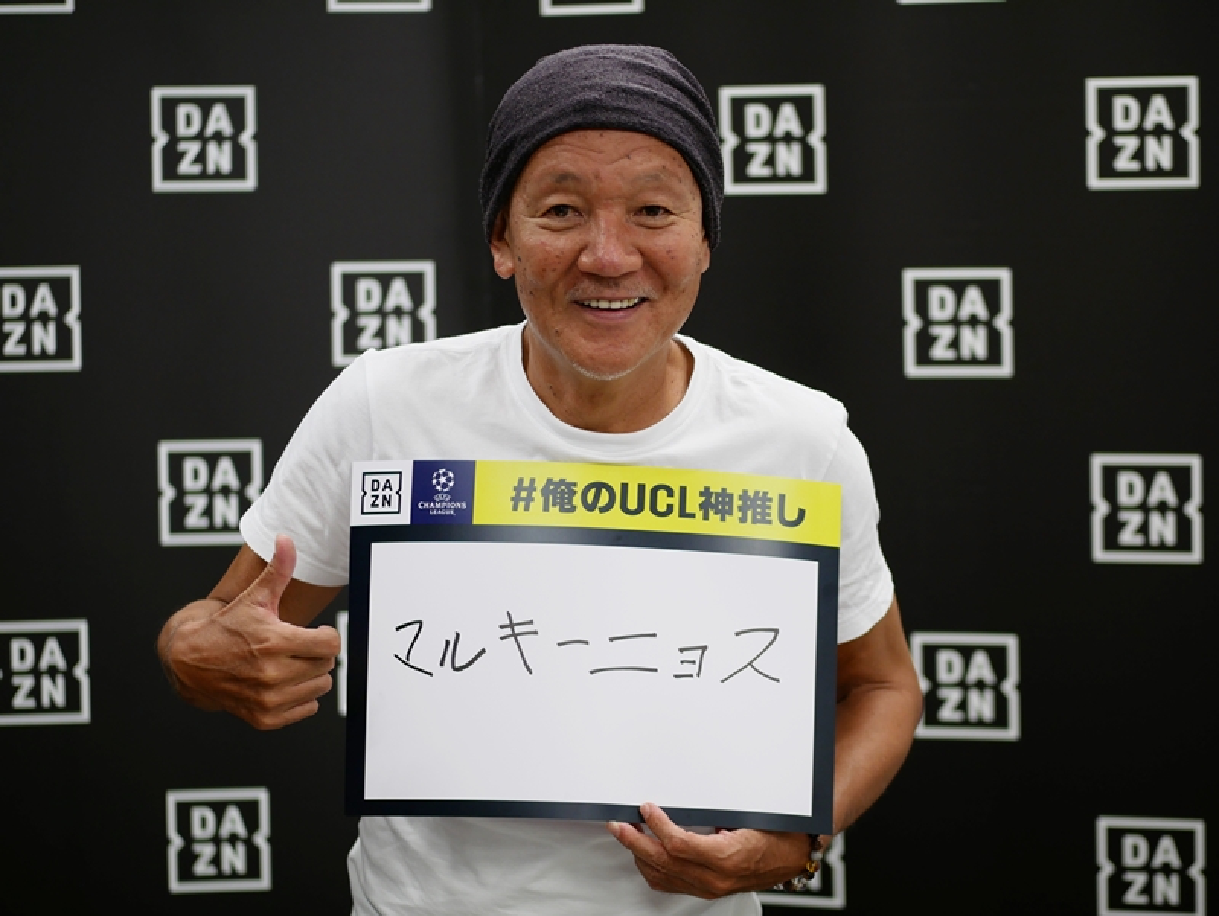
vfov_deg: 17.2
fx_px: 3030
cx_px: 610
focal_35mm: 86
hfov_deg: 22.7
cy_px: 458
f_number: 1.7
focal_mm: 43
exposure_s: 1/160
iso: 200
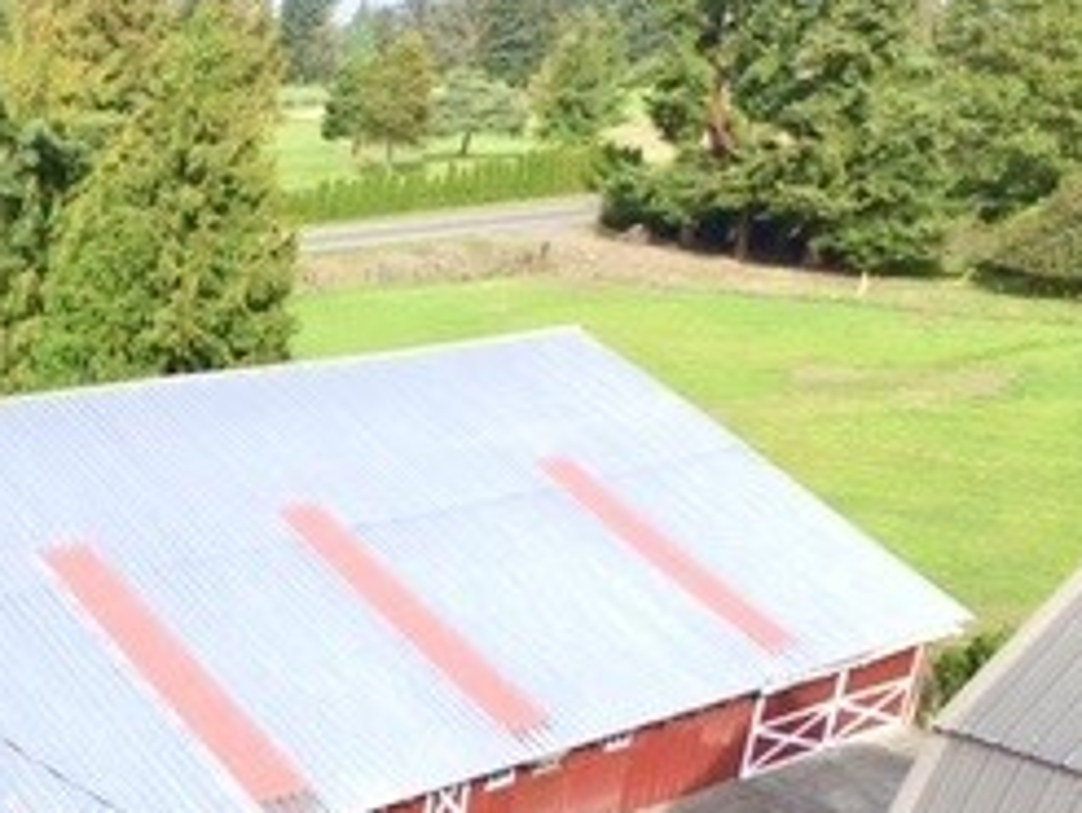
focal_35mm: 52
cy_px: 804
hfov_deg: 33.3
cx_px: -31
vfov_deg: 26.6
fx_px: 1627
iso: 100
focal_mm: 3.61
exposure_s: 1/462
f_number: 2.8
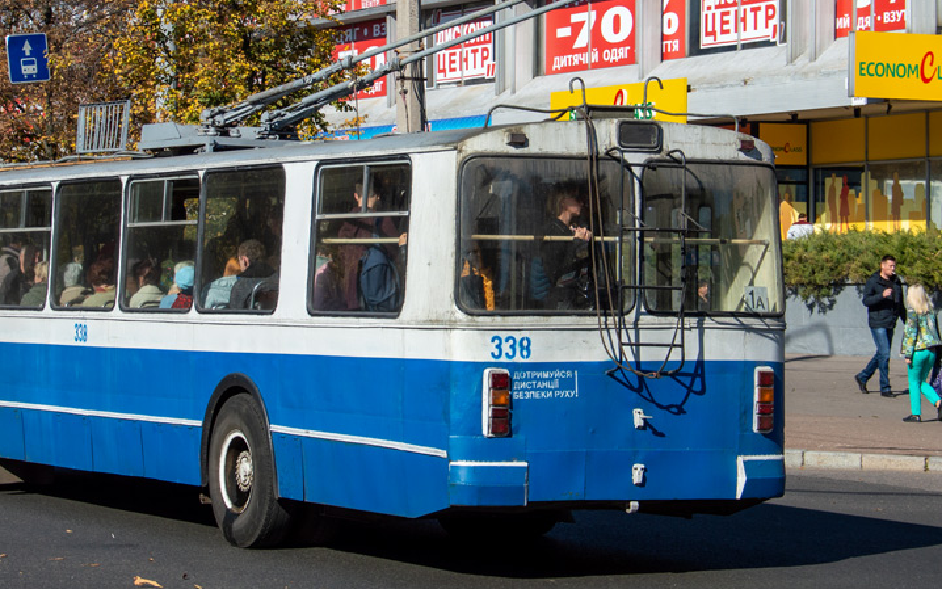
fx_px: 2491
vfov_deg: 13.4
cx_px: 366
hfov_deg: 21.4
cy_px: 118
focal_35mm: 97
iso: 100
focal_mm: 38
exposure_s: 1/800
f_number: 8
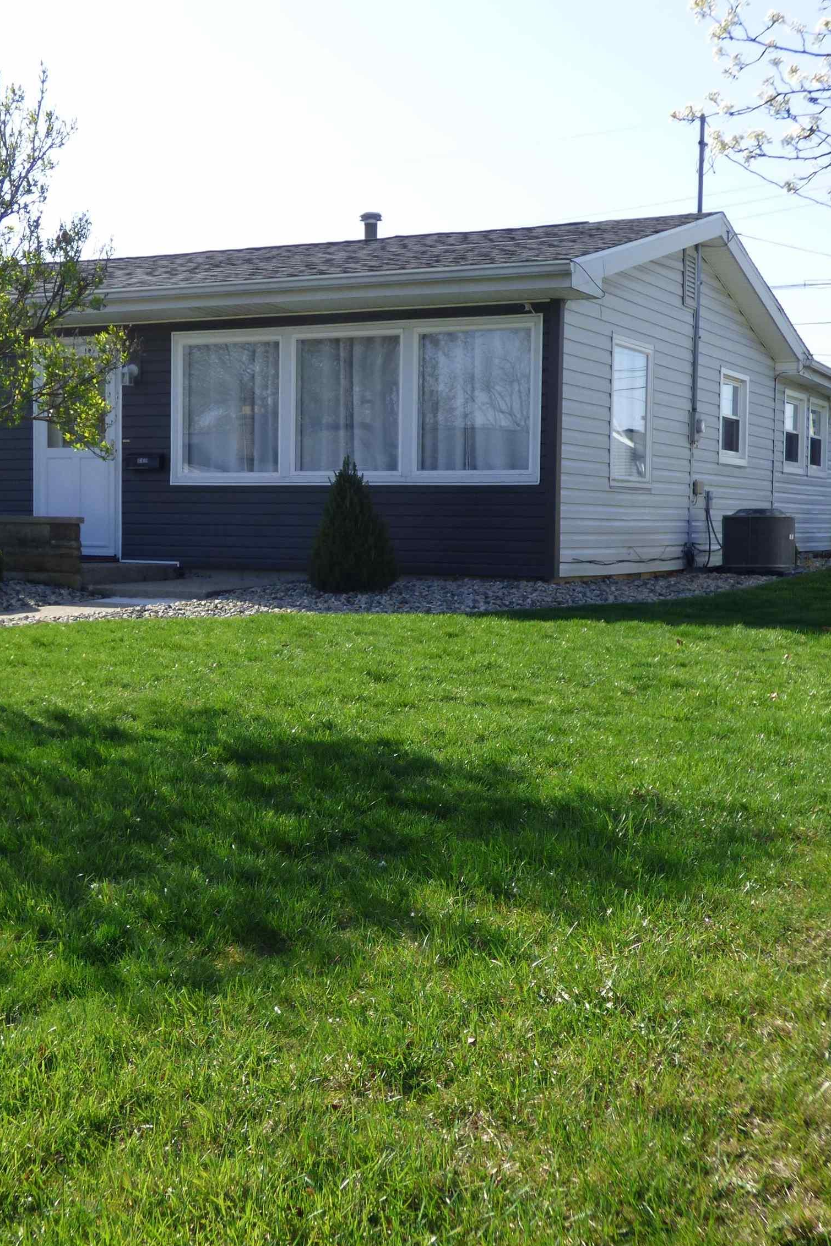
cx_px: 351
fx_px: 1662
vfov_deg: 41.1
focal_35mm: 48
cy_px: 617
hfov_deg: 28.0
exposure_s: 1/640
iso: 100
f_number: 3.4
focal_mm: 5.97
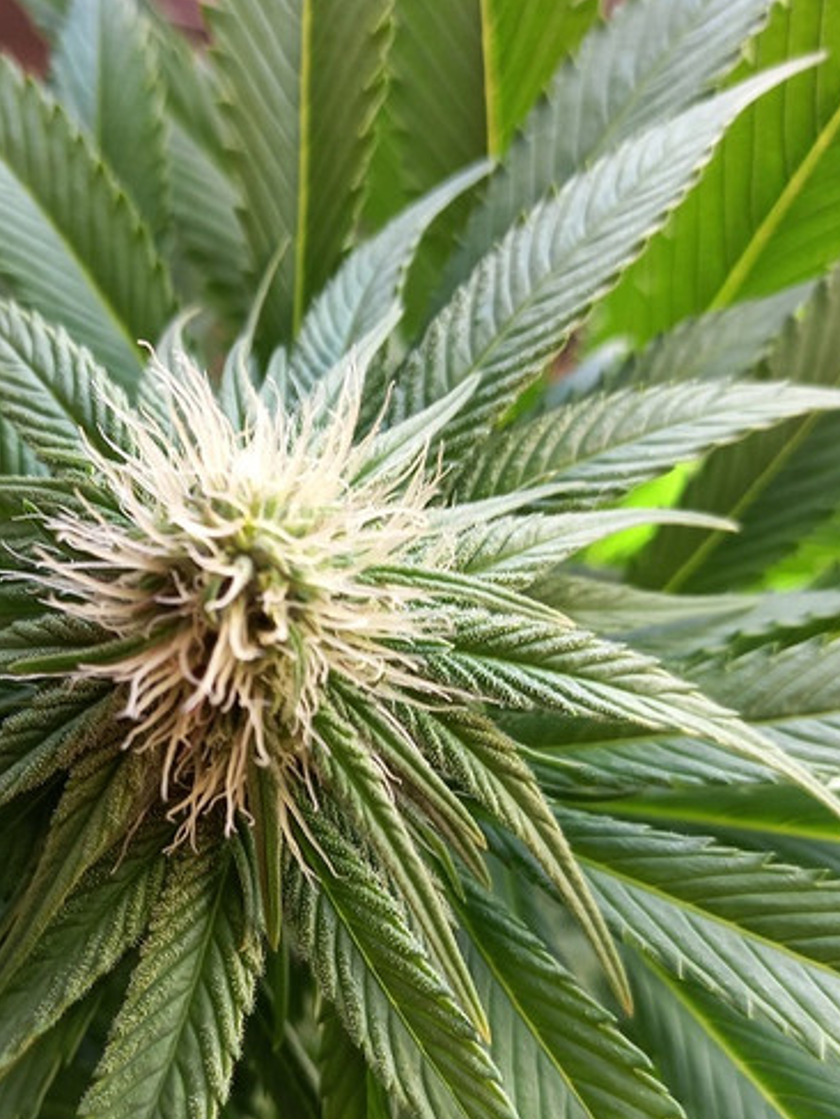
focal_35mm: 41
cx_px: 220
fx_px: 1327
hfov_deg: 34.5
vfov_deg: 45.2
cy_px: 729
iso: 50
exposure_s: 1/59
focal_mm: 4.6
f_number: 2
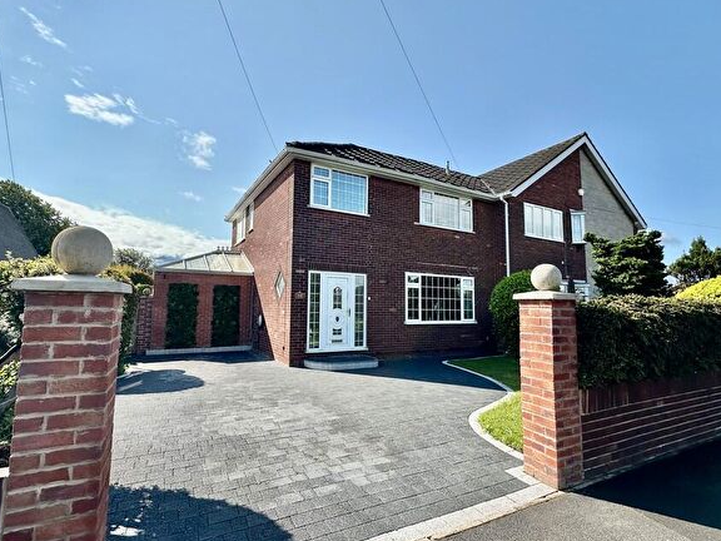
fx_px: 354
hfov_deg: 90.9
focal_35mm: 17
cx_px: 342
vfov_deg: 74.7
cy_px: 274
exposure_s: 1/1575
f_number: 2.2
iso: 40
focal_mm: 2.22
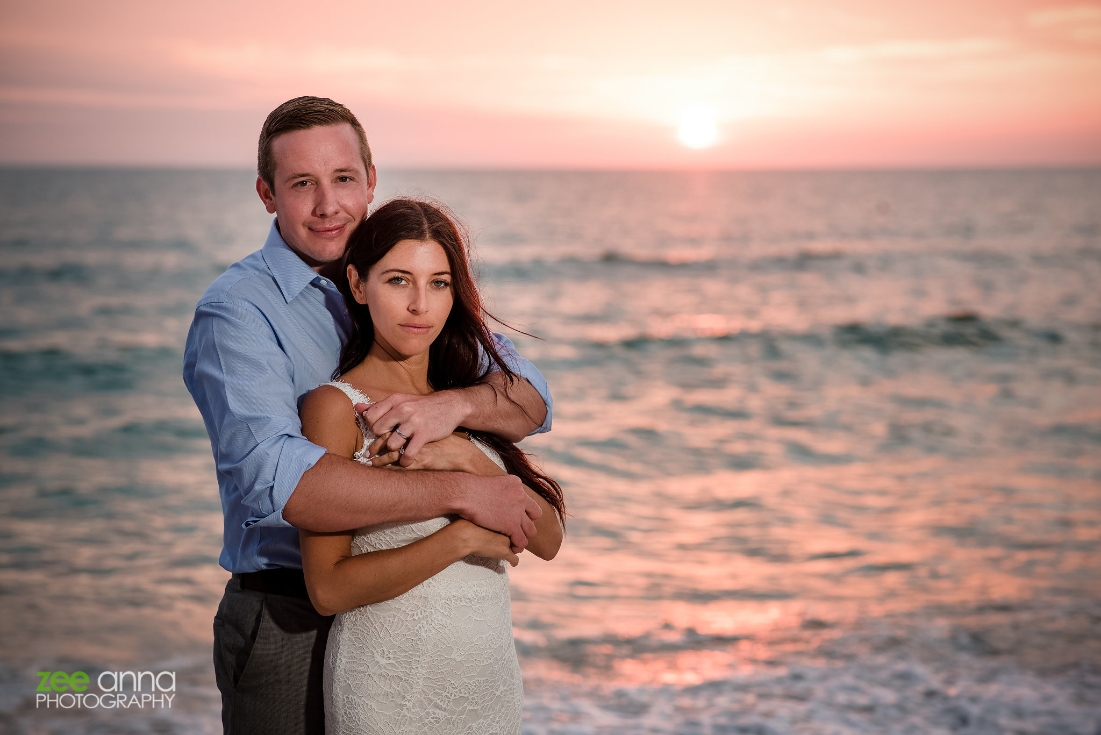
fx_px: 2600
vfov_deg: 16.1
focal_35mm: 85
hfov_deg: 23.9
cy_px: 368
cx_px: 550
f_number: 3.5
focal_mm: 85
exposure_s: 1/160
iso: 80
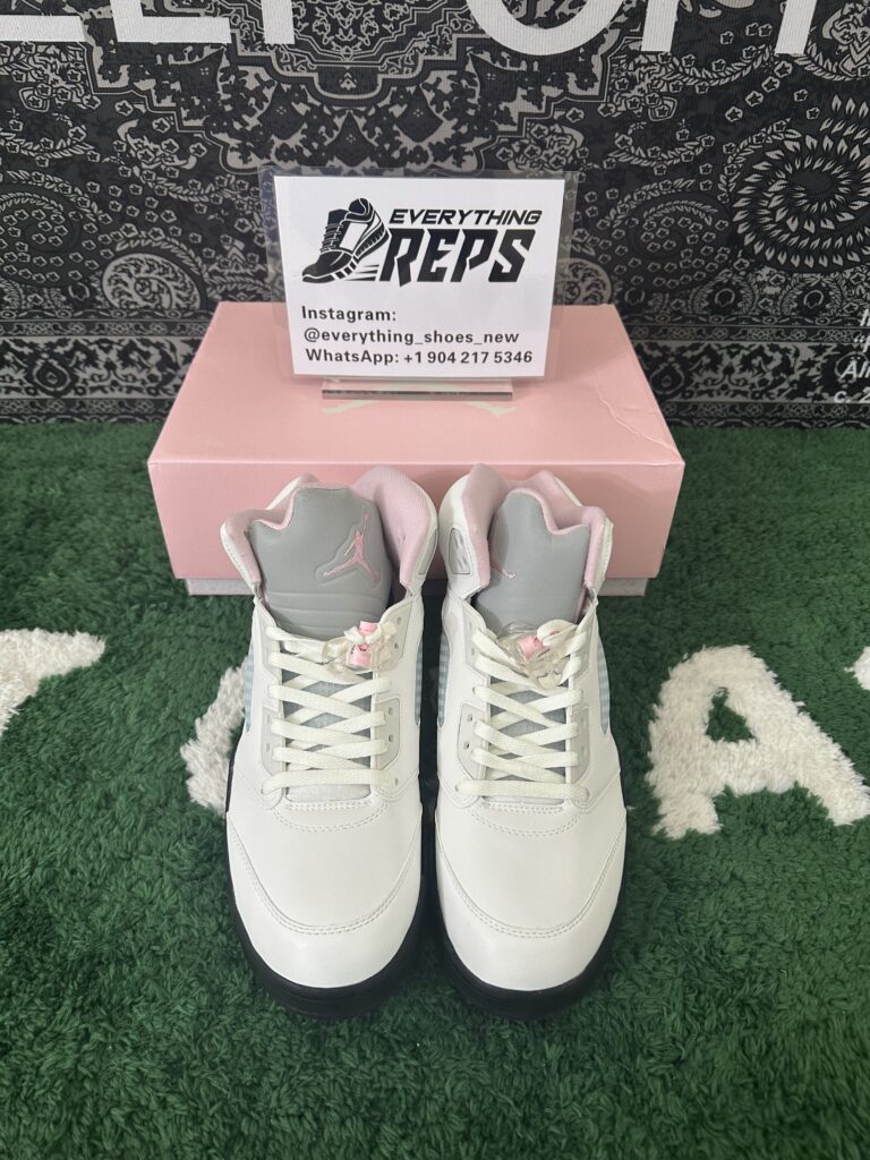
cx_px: 435
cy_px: 580
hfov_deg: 56.8
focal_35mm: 24
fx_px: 804
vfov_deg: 71.6
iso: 200
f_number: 1.78
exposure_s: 1/100
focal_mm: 6.86
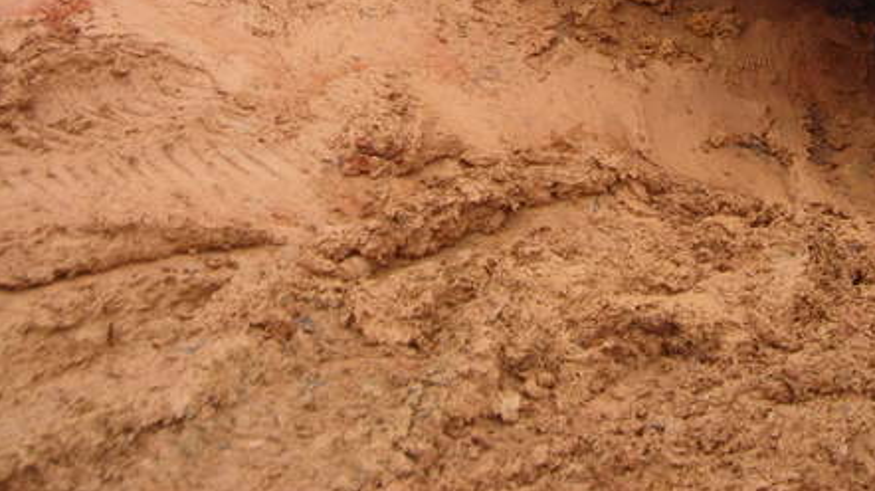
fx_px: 1739
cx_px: 630
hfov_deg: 27.9
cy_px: -97
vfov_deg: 15.5
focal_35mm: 75
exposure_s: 1/58.3
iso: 50
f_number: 3.2
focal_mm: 6.3
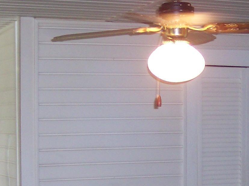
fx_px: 848
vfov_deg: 12.4
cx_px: 186
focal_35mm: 118
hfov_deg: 16.6
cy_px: 176
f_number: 2.8
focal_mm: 8
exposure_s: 1/30
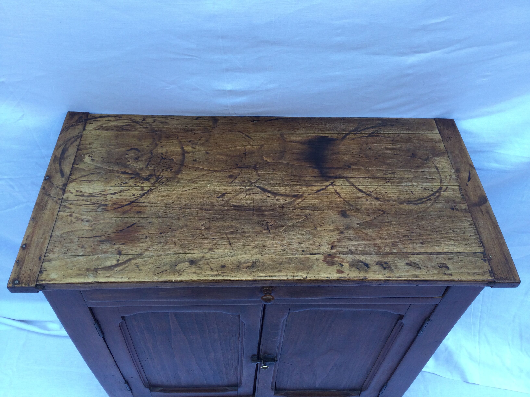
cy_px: 198
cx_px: 265
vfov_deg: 45.4
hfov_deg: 58.4
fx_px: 475
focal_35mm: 31
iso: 25
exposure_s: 1/117
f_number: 2.4
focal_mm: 3.3
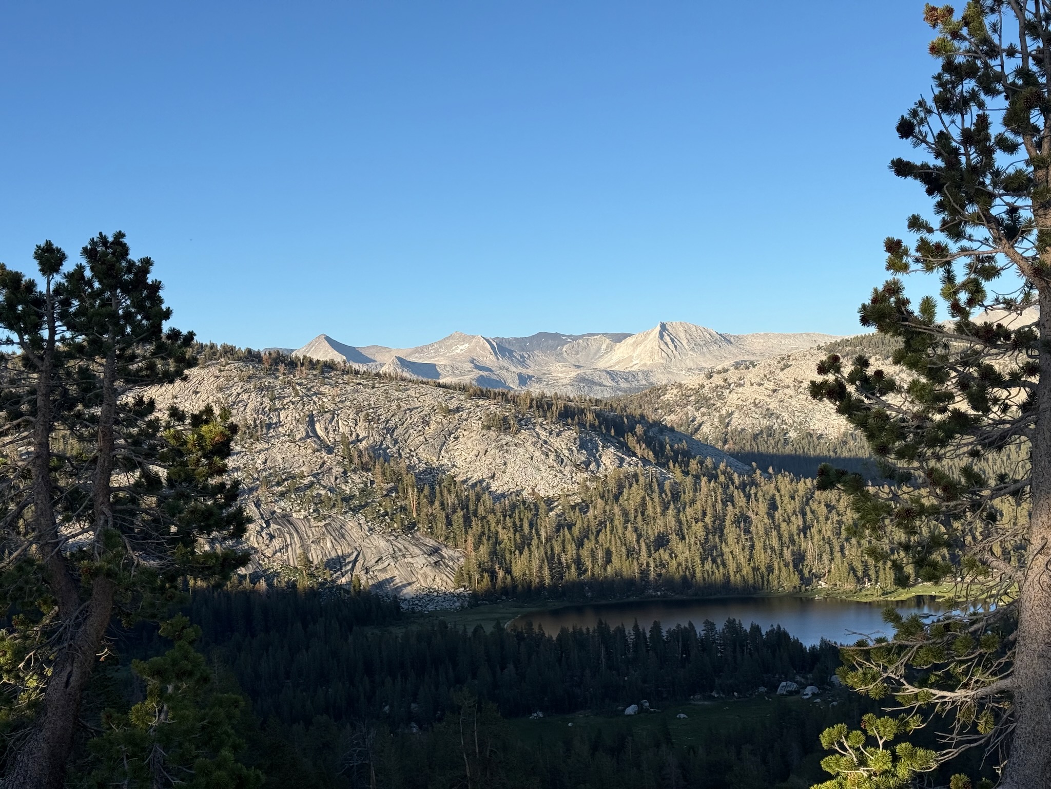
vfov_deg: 30.3
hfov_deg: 39.7
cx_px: 526
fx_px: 1457
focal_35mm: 48
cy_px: 394
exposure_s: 1/3534
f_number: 1.78
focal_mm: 6.76
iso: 64
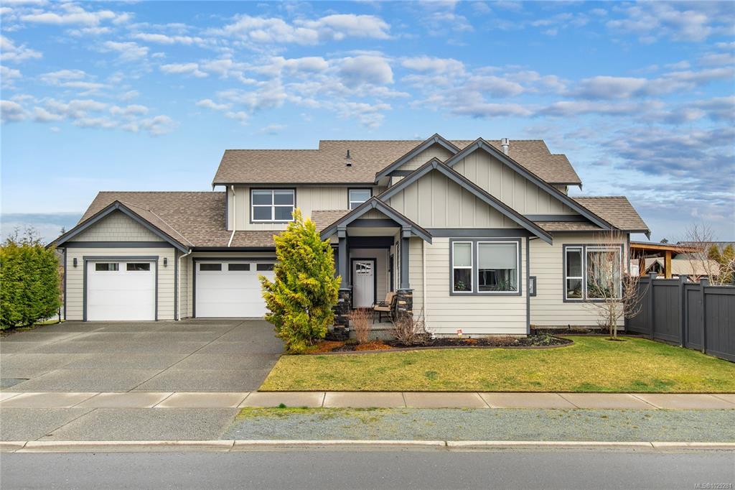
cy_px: 245
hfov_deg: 61.9
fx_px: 612
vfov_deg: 43.6
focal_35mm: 30
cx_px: 368
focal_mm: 20
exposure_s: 1/500
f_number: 8
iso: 320
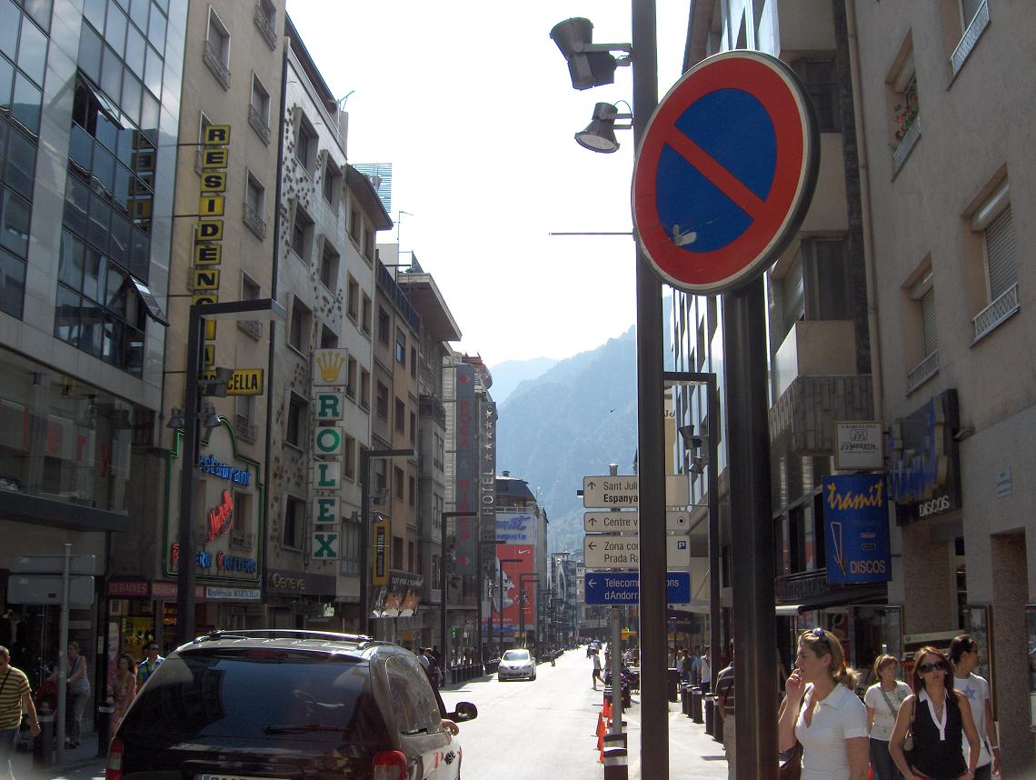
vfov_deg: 36.9
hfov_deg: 47.8
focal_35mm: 39
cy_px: 390
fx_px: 1169
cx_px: 518
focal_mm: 8
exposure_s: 1/366
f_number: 4.8
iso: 81
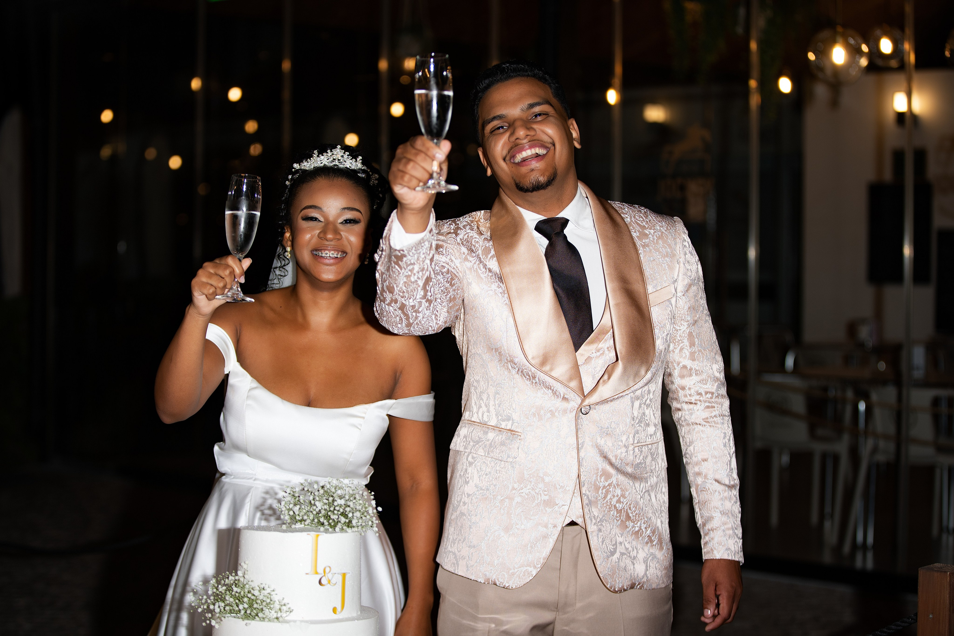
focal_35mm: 70
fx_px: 1855
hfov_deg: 28.8
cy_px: 318
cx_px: 477
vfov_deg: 19.5
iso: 200
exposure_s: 1/160
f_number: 2.8
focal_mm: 70
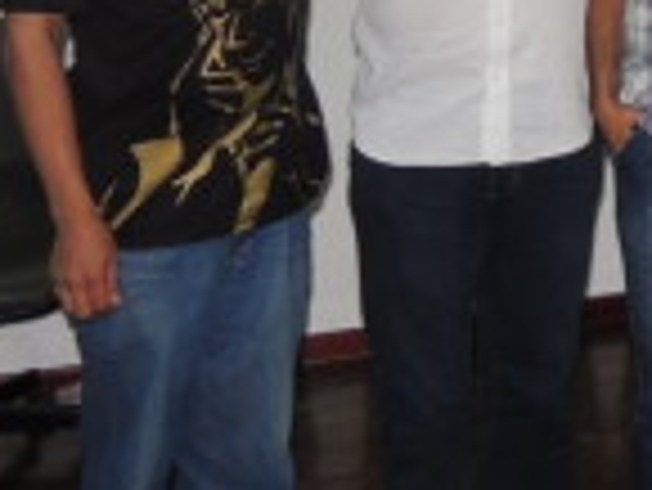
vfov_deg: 13.8
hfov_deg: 17.6
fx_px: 1866
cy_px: -292
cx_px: 998
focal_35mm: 99
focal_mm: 4.3
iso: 200
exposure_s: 1/30
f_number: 3
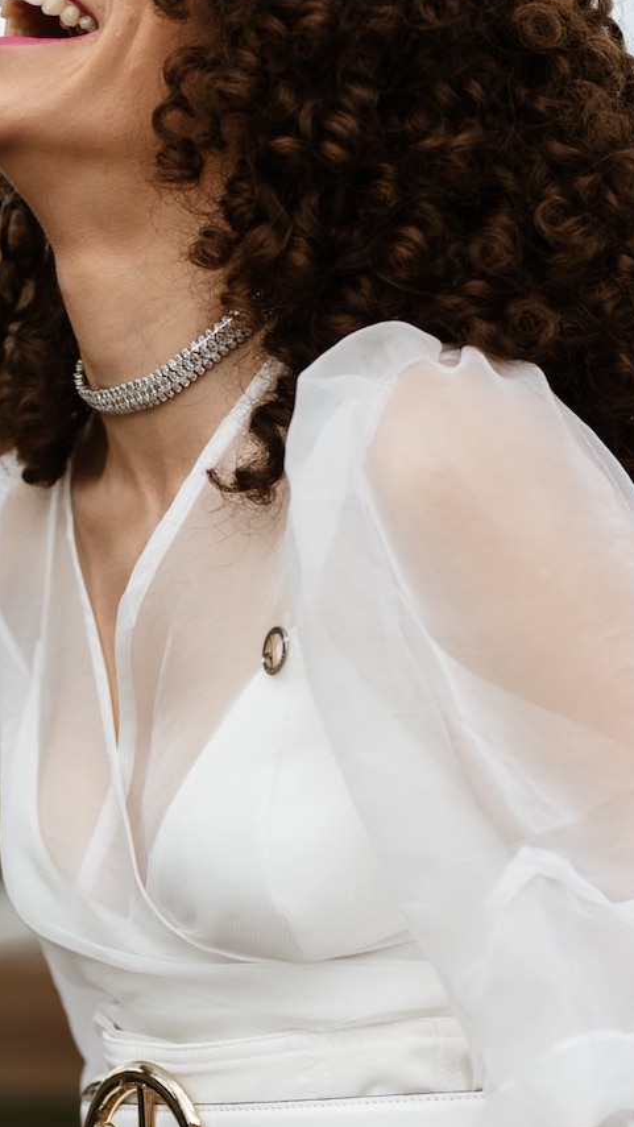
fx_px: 4124
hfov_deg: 8.8
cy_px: 752
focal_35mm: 138
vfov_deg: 15.5
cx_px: 395
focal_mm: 50
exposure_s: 1/2000
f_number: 1.8
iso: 100
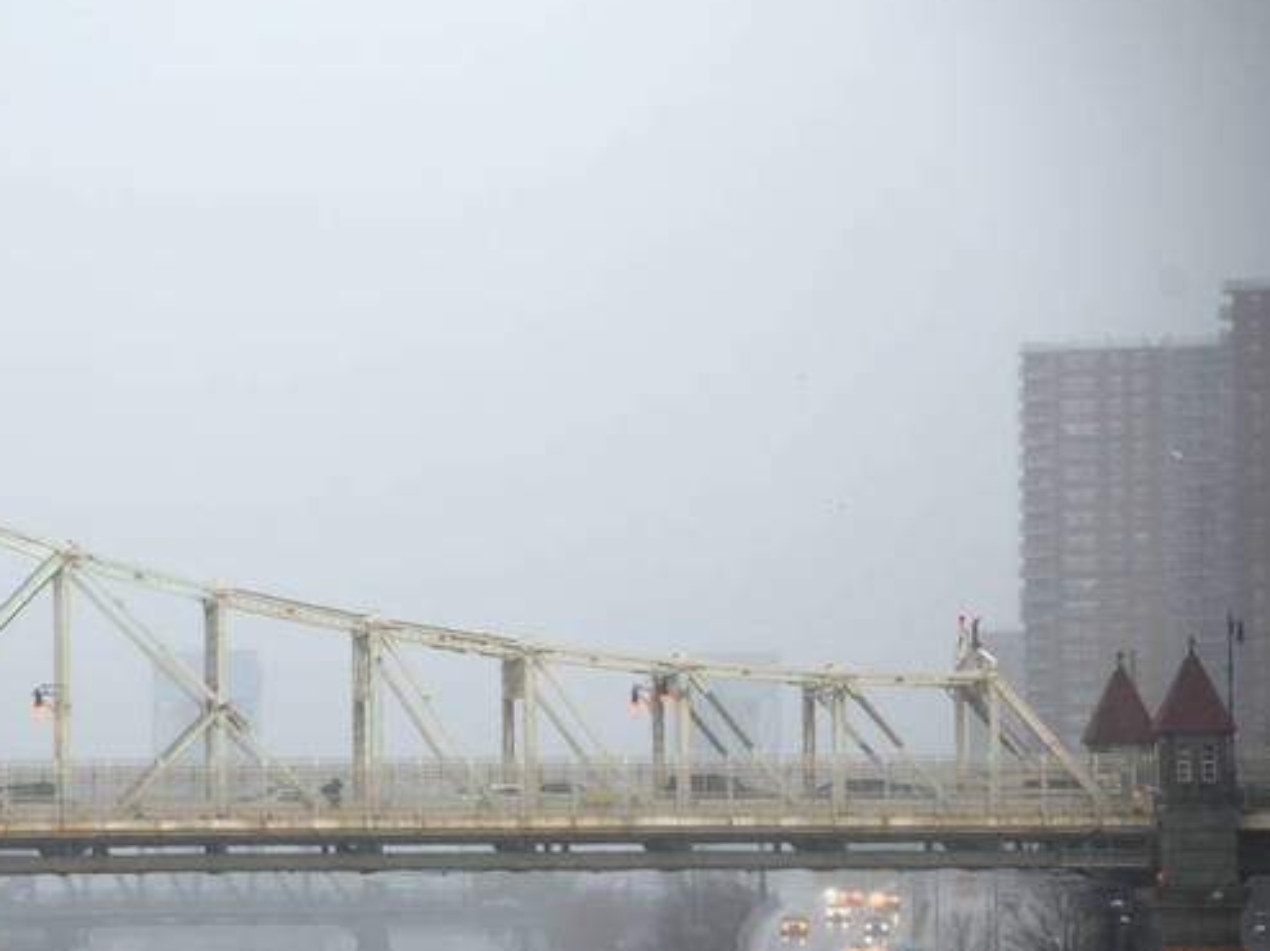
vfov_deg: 4.8
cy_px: 481
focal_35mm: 307
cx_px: 375
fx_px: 11258
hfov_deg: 6.5
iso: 200
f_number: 5.6
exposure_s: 1/200
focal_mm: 150
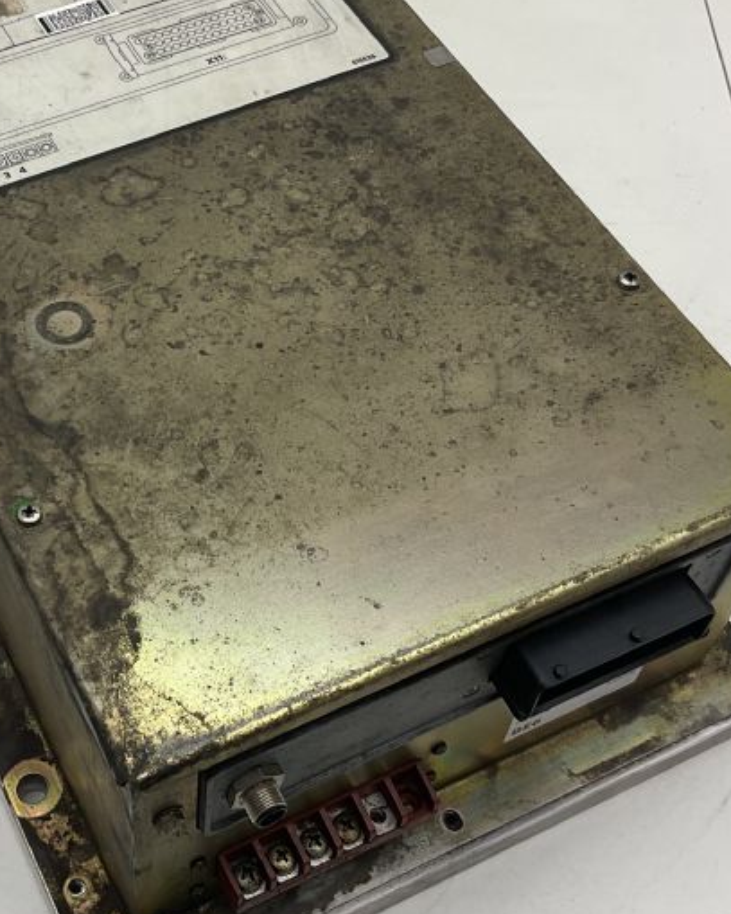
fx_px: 1542
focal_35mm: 57
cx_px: 172
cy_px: 420
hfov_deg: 26.3
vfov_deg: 33.0
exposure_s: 1/112
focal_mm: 3
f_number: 1.8
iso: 16
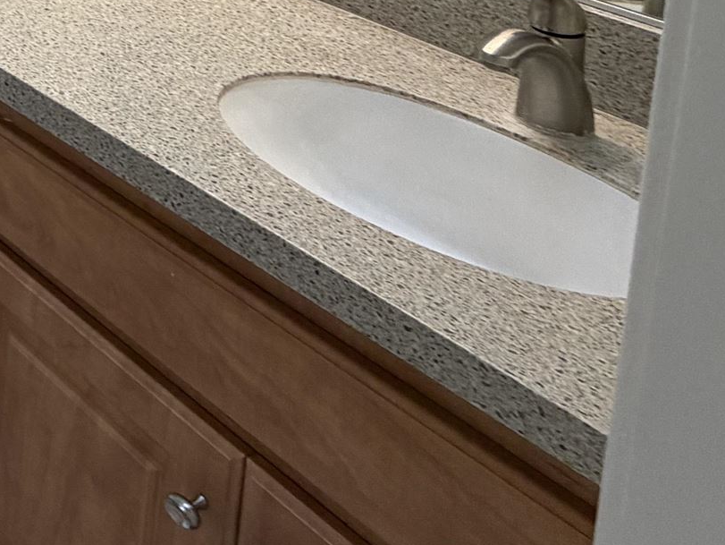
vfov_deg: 22.0
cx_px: -345
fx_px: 1111
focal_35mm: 53
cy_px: -311
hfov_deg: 26.7
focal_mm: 2.22
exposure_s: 1/120
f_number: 2.2
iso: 125
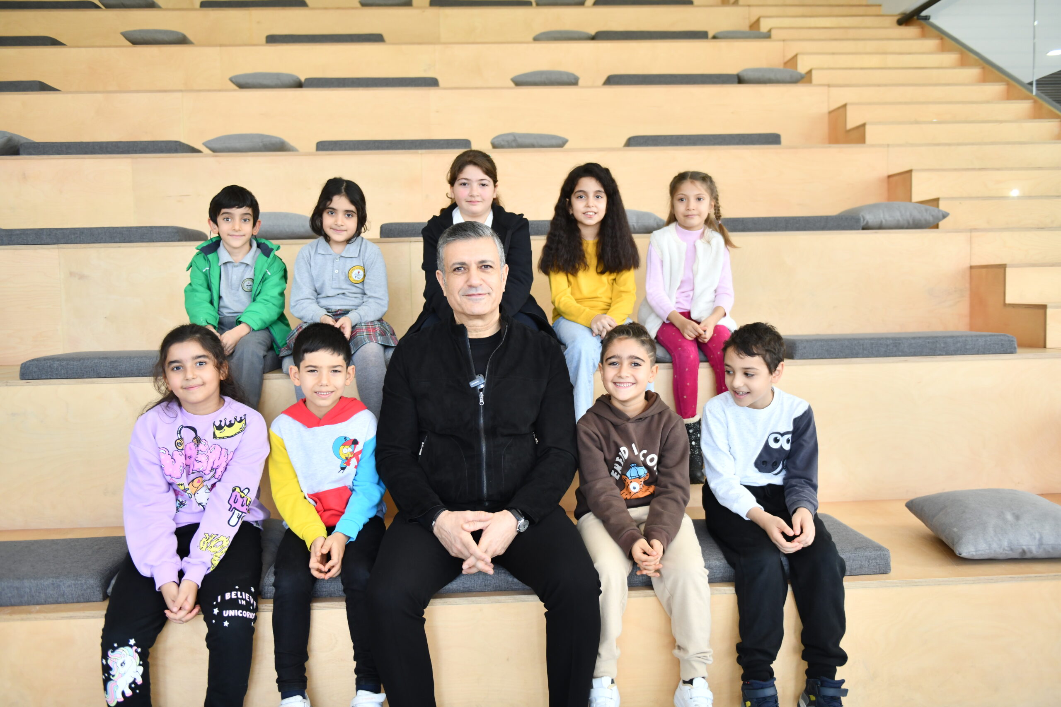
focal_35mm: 32
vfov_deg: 41.1
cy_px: 354
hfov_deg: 58.7
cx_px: 530
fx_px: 943
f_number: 2.8
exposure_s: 1/250
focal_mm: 32
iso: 640
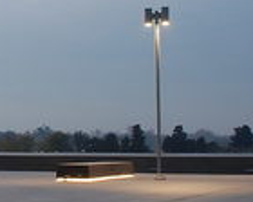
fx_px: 816
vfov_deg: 14.1
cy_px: 98
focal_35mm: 109
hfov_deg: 16.3
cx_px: -114
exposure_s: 1/1.6
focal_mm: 18
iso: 250
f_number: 10
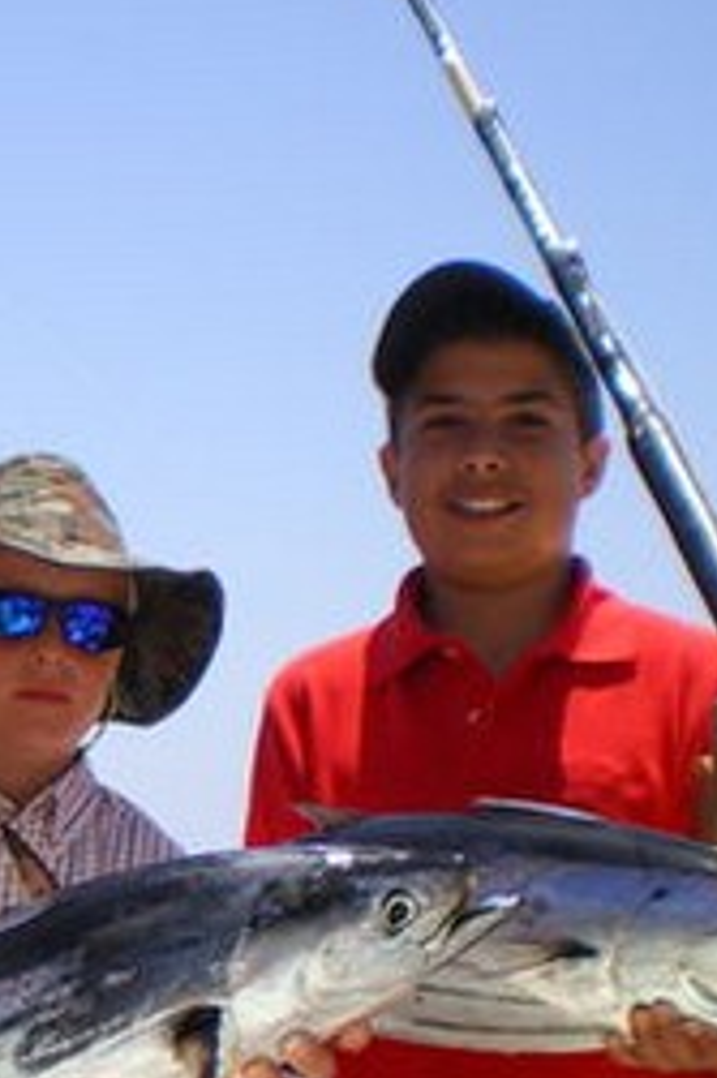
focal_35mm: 94
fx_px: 2812
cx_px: -313
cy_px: 756
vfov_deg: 21.6
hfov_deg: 13.8
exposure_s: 1/400
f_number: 4.6
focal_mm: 6.3
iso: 50
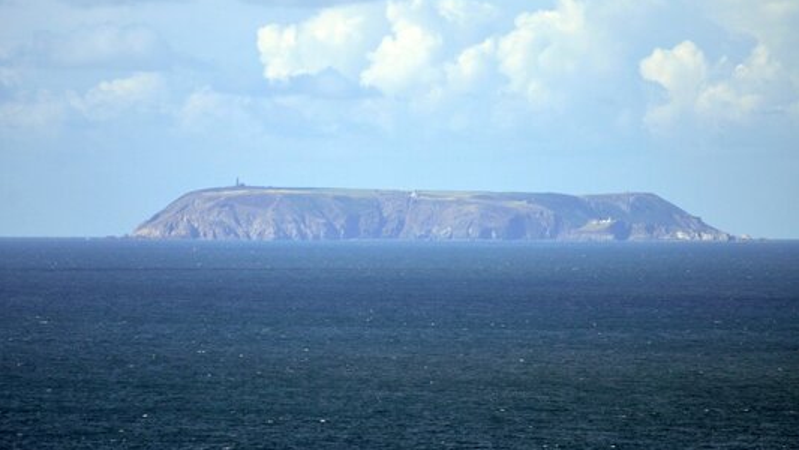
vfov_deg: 2.6
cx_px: 400
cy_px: 236
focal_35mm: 473
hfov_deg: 4.6
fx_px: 10023
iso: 400
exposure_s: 1/1600
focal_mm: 300
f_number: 5.6
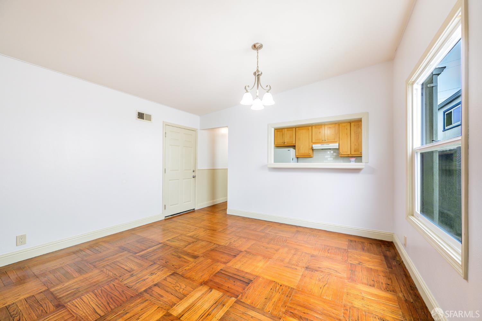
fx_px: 187
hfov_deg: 104.3
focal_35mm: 14
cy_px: 160
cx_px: 241
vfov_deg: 81.2
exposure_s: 1/50
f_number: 8
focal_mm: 14
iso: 200
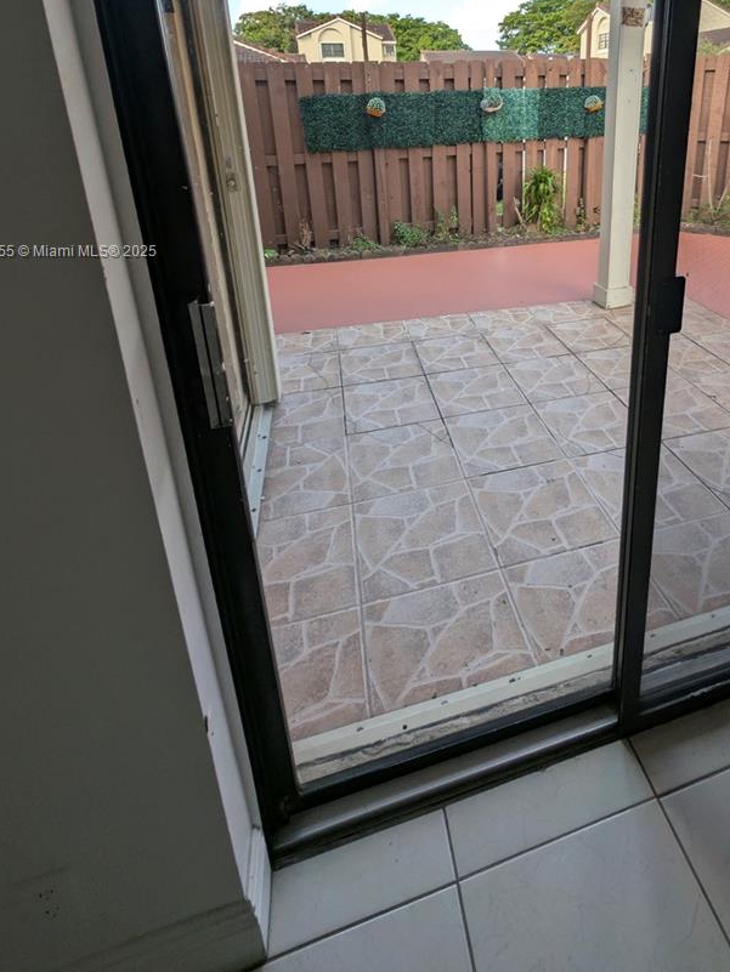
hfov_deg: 69.7
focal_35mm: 18
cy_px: 252
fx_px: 506
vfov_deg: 81.4
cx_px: 483
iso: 47
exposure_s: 1/344
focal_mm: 2.23
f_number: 1.95
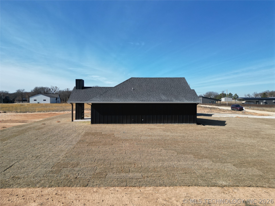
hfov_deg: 71.6
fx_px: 191
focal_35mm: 24
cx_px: 138
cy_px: 103
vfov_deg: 56.8
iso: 110
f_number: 1.7
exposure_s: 1/3000
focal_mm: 6.72
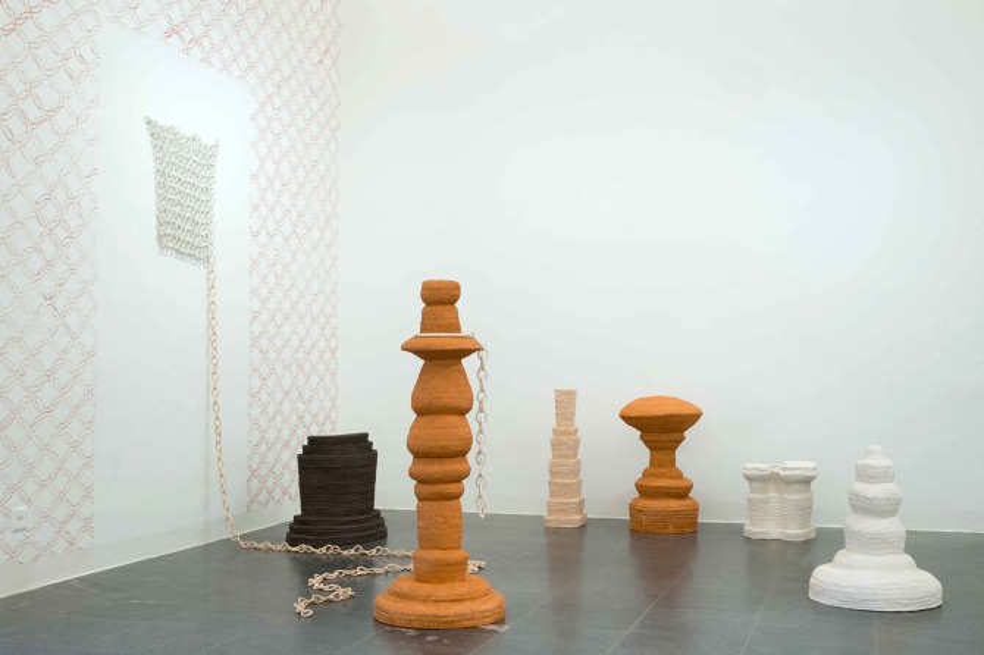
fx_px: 1120
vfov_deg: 32.6
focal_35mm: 41
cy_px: 328
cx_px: 492
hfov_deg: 47.4
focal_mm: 27
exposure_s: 2
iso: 250
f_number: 14
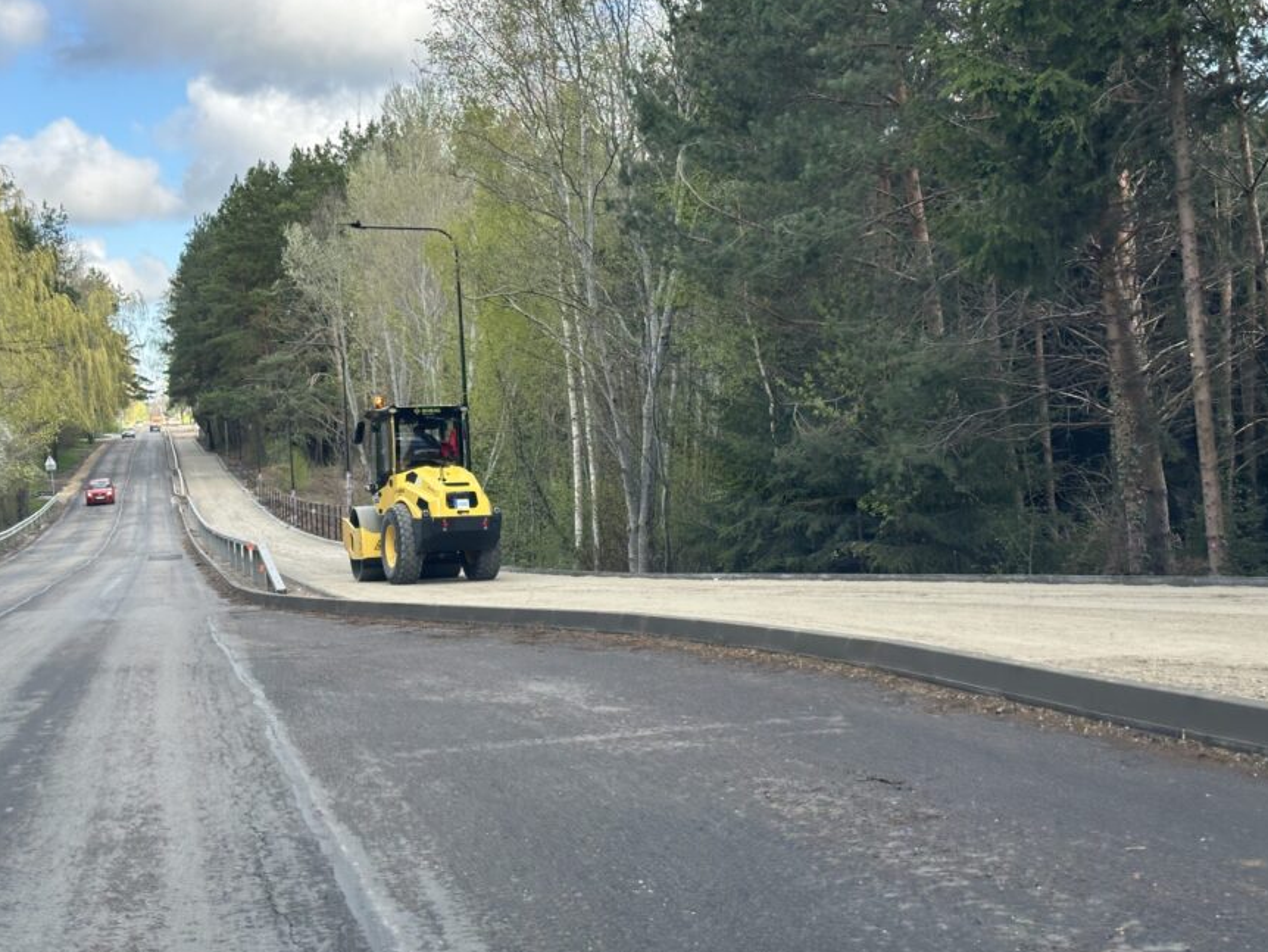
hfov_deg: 33.7
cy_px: 433
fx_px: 2089
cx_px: 535
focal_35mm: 57
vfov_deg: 25.7
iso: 64
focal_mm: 6.86
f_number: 1.78
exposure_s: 1/631
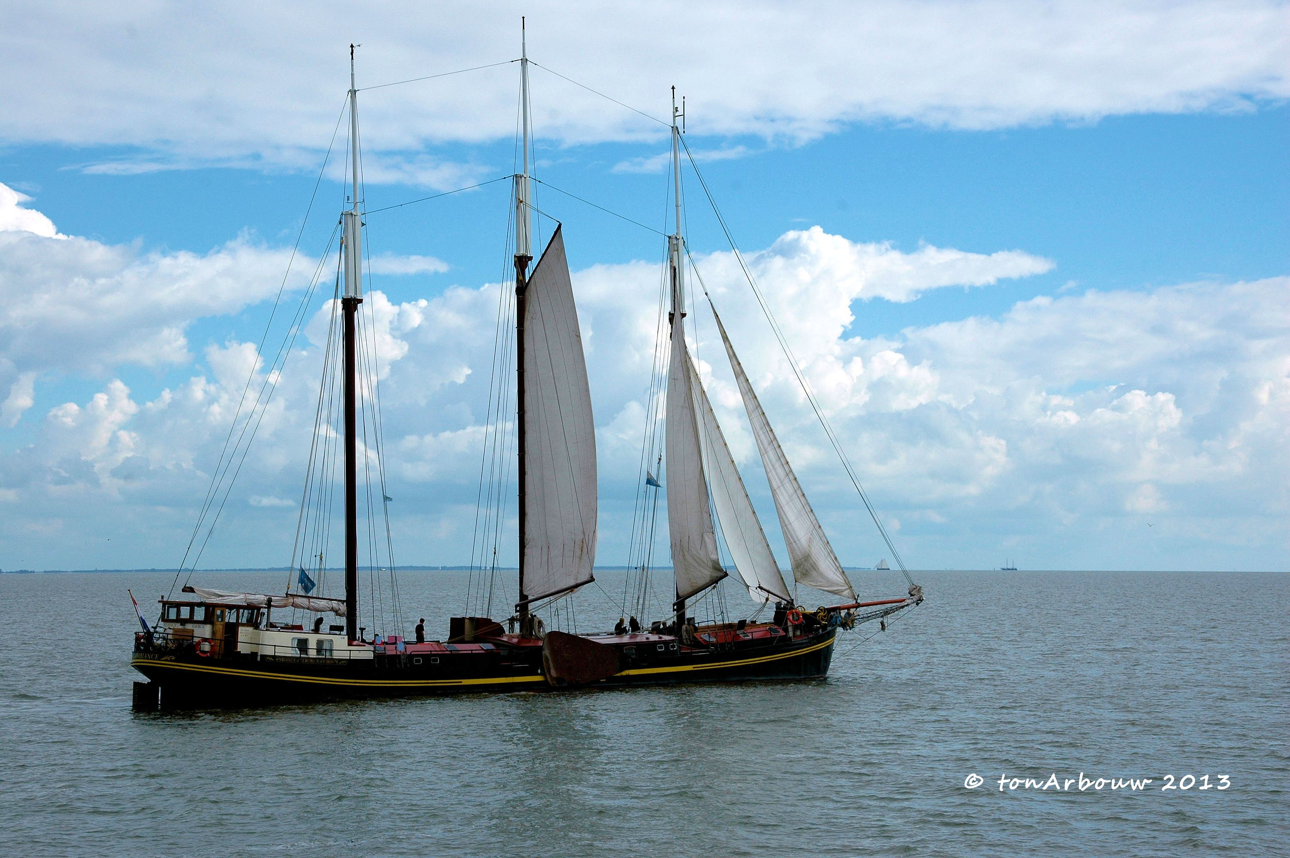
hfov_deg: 24.6
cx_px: 645
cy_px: 429
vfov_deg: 16.5
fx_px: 2954
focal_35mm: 82
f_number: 11
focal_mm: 55
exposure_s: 1/500
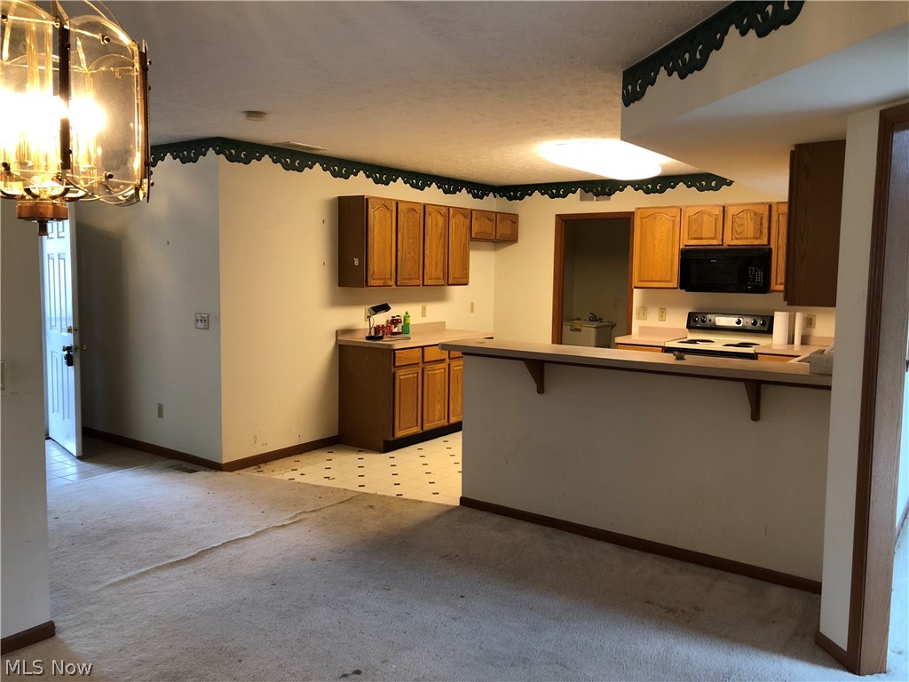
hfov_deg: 63.4
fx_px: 735
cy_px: 341
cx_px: 454
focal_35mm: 28
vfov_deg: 49.7
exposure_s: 1/15
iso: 50
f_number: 1.8
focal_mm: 3.99
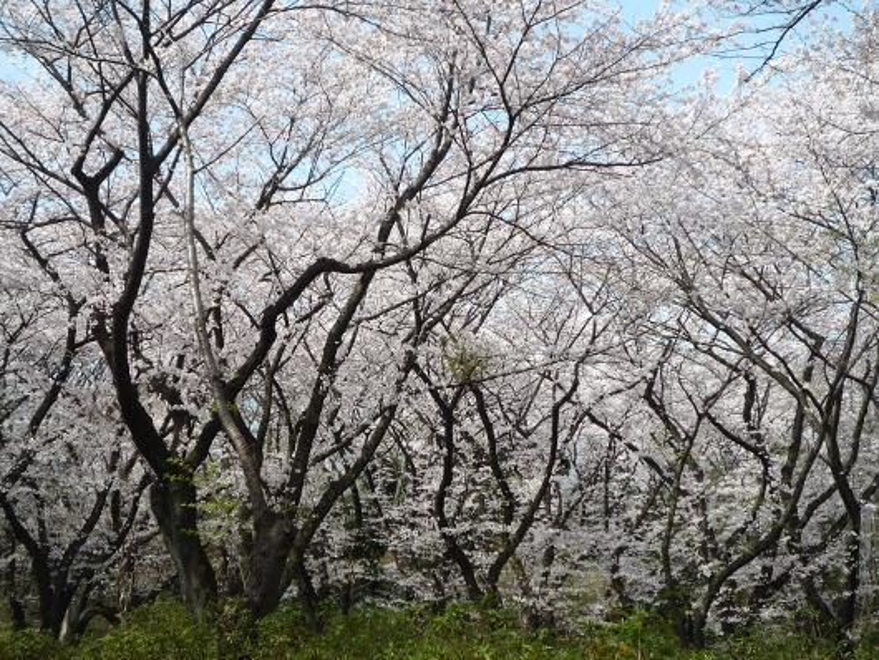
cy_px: 330
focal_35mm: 49
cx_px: 440
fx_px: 1245
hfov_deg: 38.9
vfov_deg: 29.7
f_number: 4.1
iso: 100
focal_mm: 7.3
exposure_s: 1/400
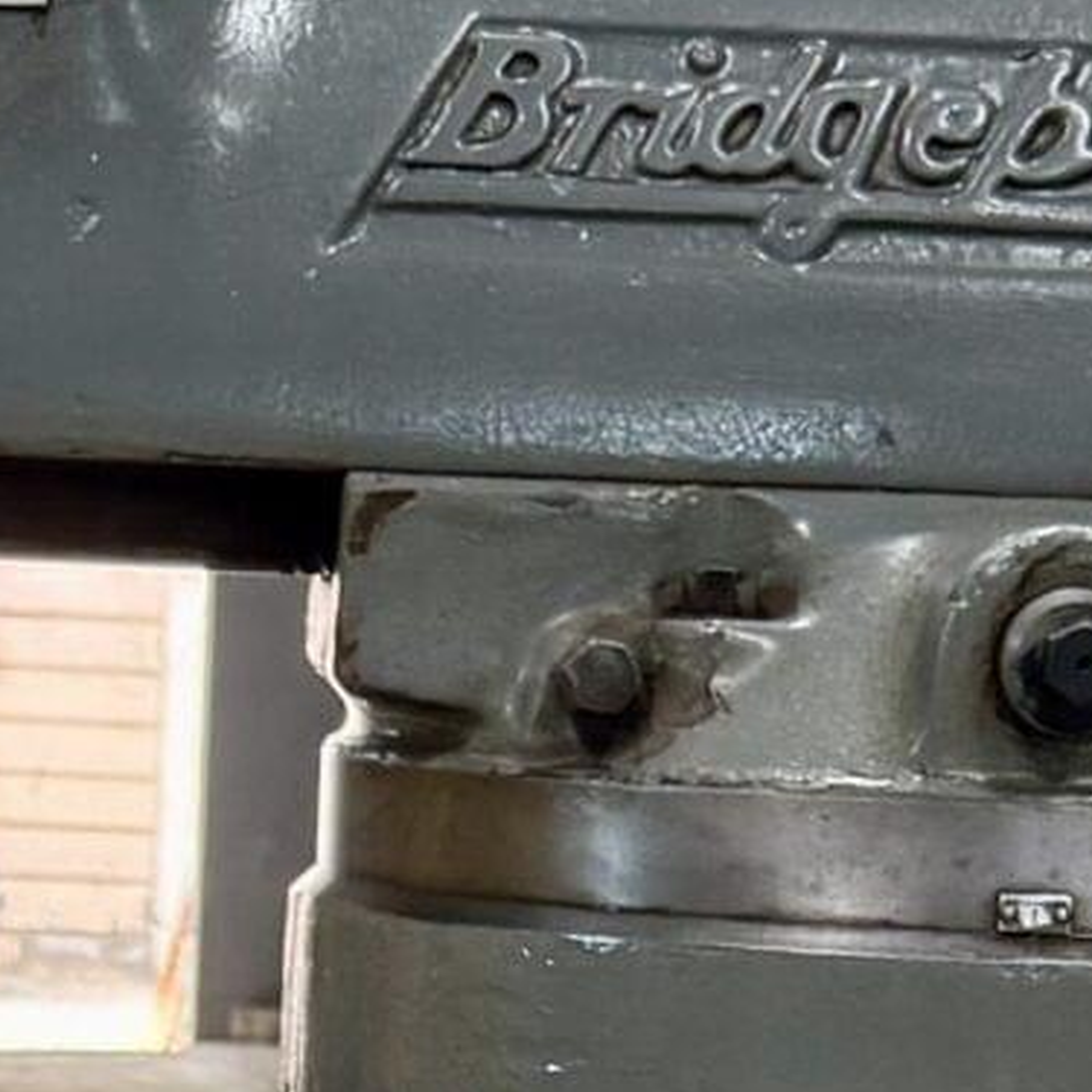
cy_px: 1596
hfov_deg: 12.0
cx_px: 390
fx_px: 5175
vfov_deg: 11.6
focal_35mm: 145
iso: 200
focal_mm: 6.76
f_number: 1.78
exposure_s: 1/100
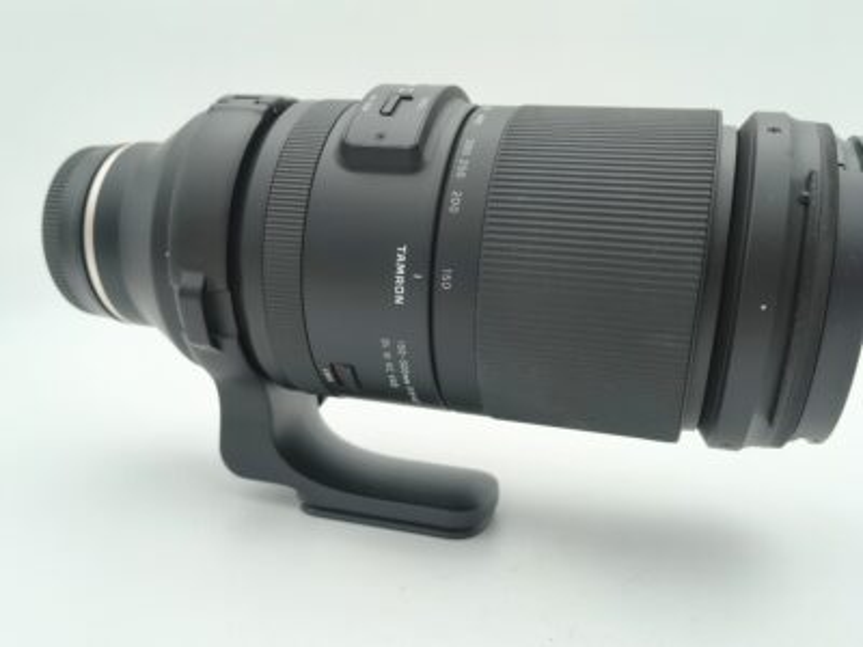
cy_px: 324
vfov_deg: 56.8
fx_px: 598
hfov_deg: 71.6
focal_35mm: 24
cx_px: 432
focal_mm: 5.56
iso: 100
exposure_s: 1/354
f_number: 1.8
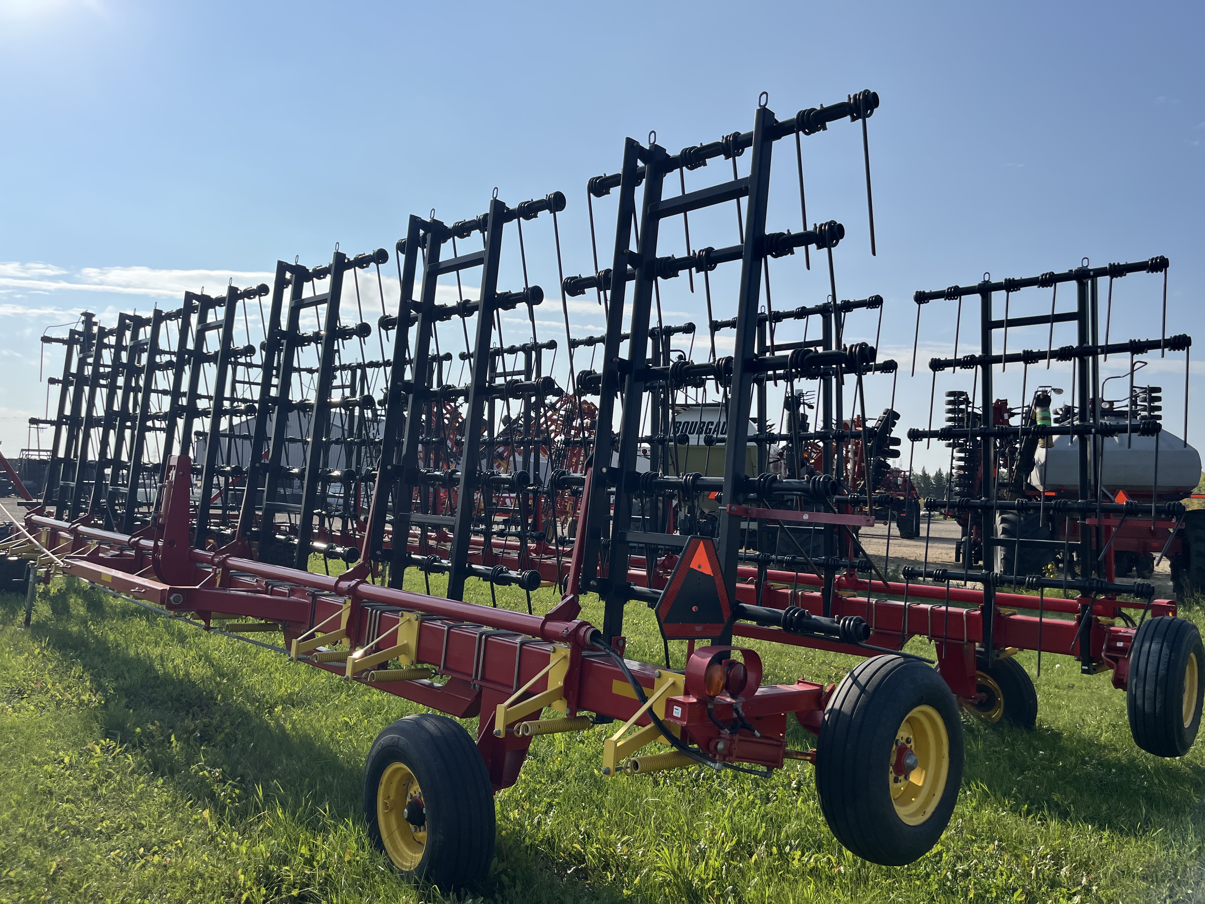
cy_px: 452
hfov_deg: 67.3
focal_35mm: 26
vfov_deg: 53.1
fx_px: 905
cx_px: 602
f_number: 1.6
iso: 50
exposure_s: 1/6897
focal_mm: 5.1
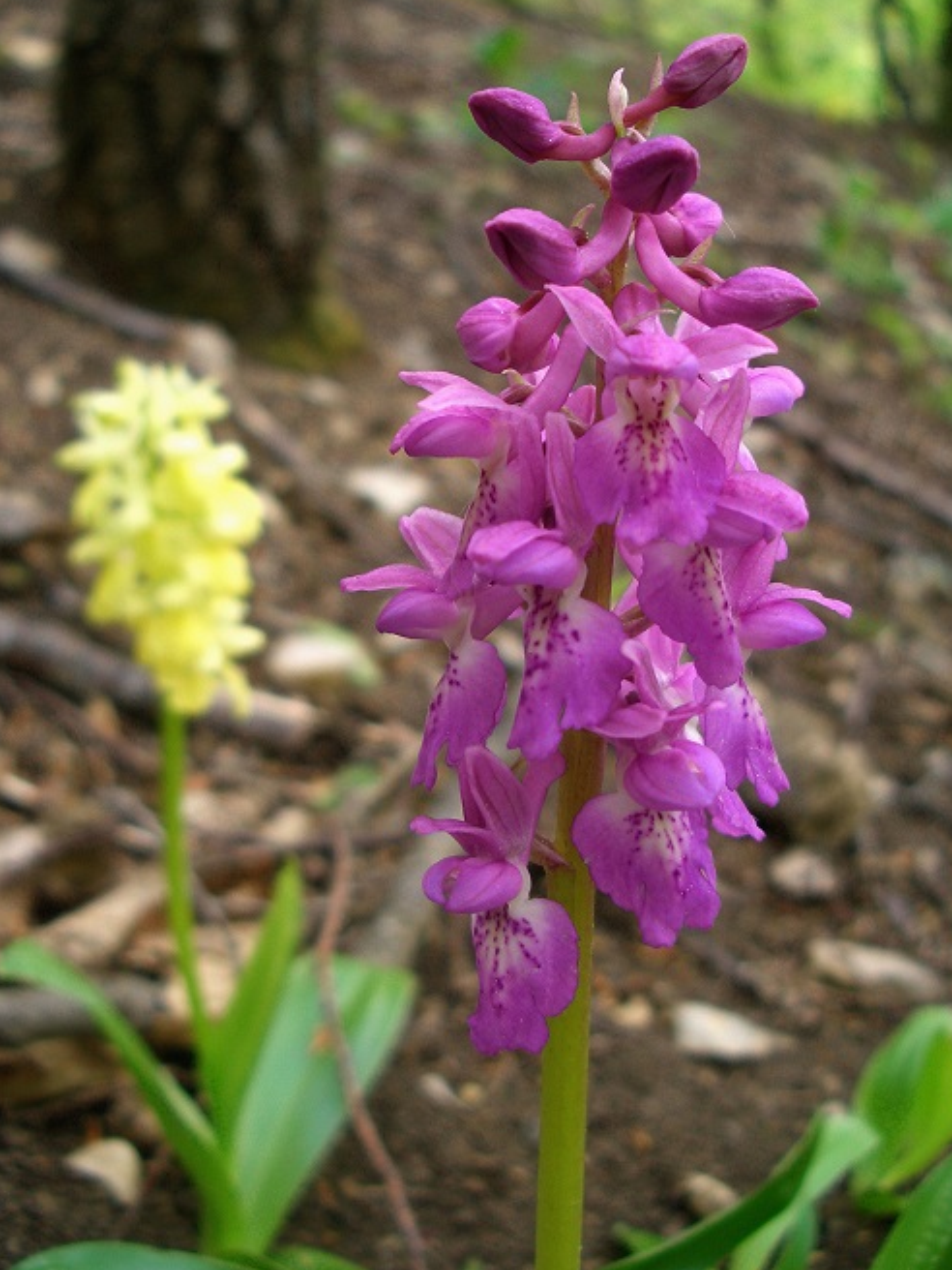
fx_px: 1503
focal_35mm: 41
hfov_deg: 35.1
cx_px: 445
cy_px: 571
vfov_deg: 45.7
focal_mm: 5.8
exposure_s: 1/80
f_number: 2.6
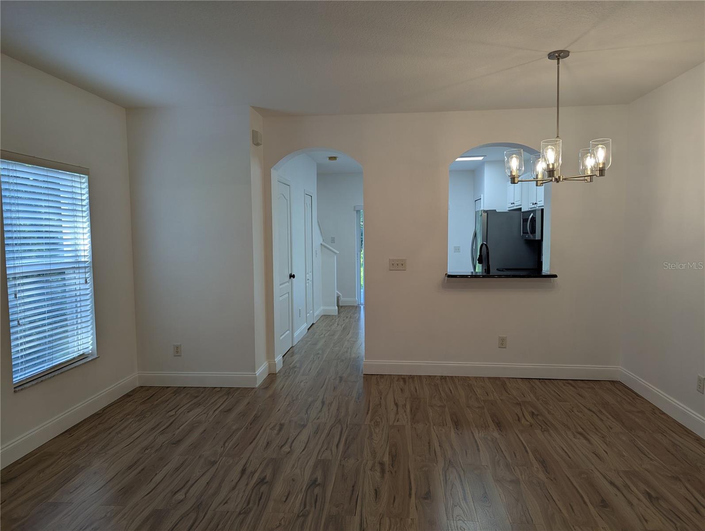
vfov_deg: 56.9
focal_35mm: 24
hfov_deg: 71.5
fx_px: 489
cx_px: 352
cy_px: 266
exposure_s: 1/120
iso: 46
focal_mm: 6.81
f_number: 1.85
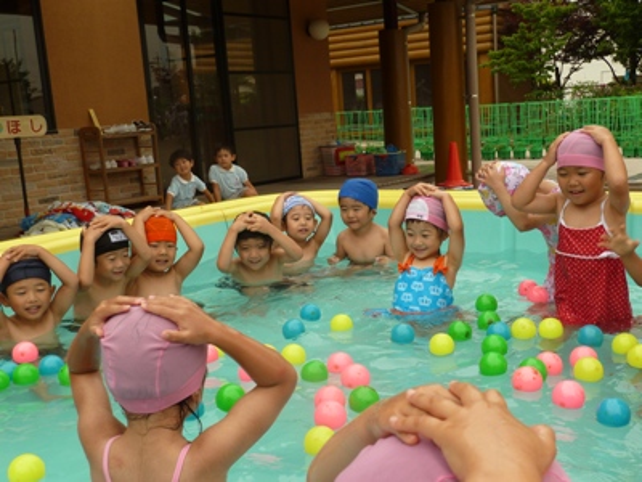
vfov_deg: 38.7
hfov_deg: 50.1
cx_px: 321
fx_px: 686
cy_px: 241
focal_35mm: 37
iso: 80
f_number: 4
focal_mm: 6.1
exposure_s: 1/320
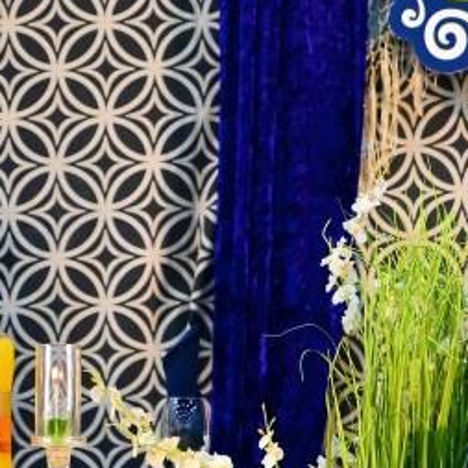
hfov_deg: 1.7
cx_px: 821
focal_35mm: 1032
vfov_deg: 1.7
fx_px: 15785
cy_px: 61
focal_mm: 200
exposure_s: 1/320
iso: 500
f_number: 2.8
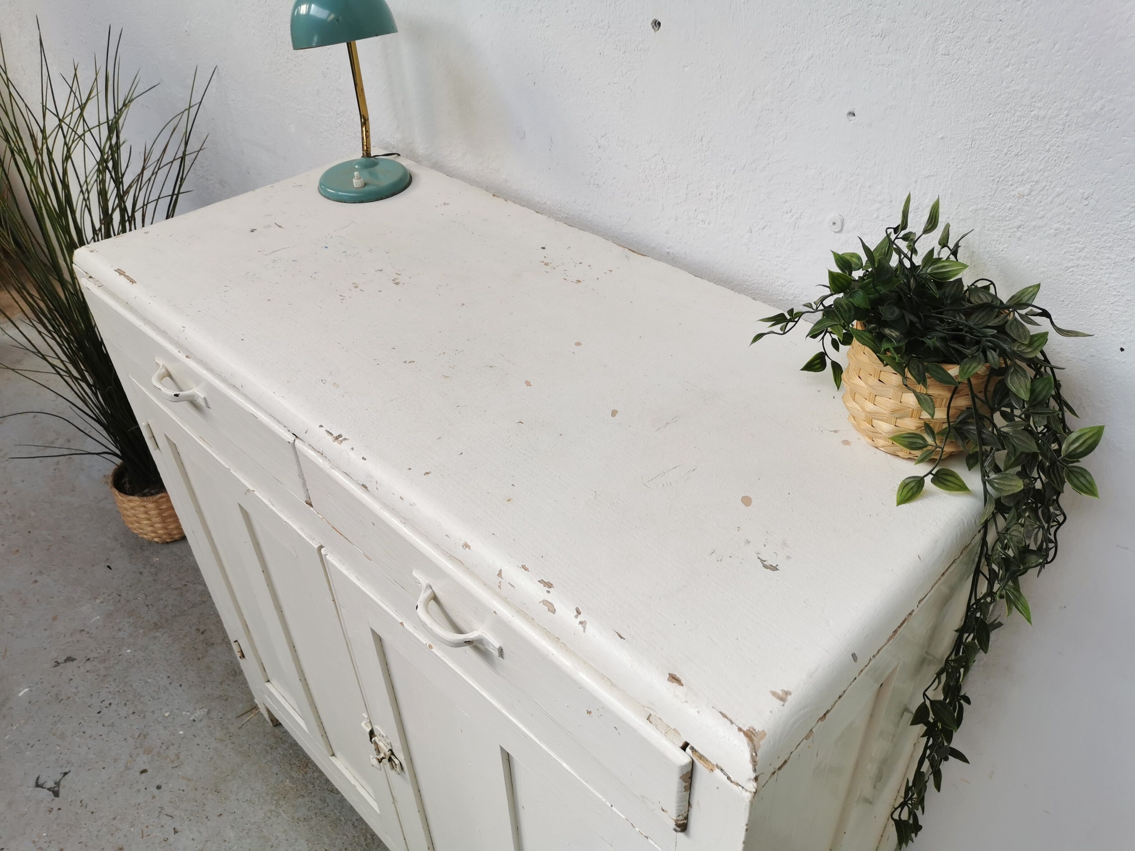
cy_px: 426
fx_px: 885
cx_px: 568
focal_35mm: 27
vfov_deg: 51.4
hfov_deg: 65.3
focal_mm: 5.58
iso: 50
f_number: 1.8
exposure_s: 1/371
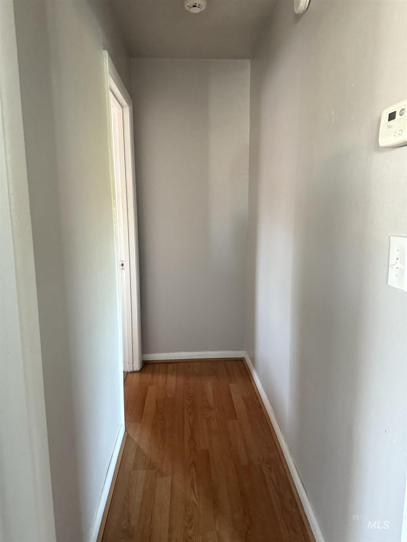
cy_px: 271
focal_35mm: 24
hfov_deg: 56.8
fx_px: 376
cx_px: 204
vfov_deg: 71.6
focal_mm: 6.76
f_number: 1.78
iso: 800
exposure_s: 1/60
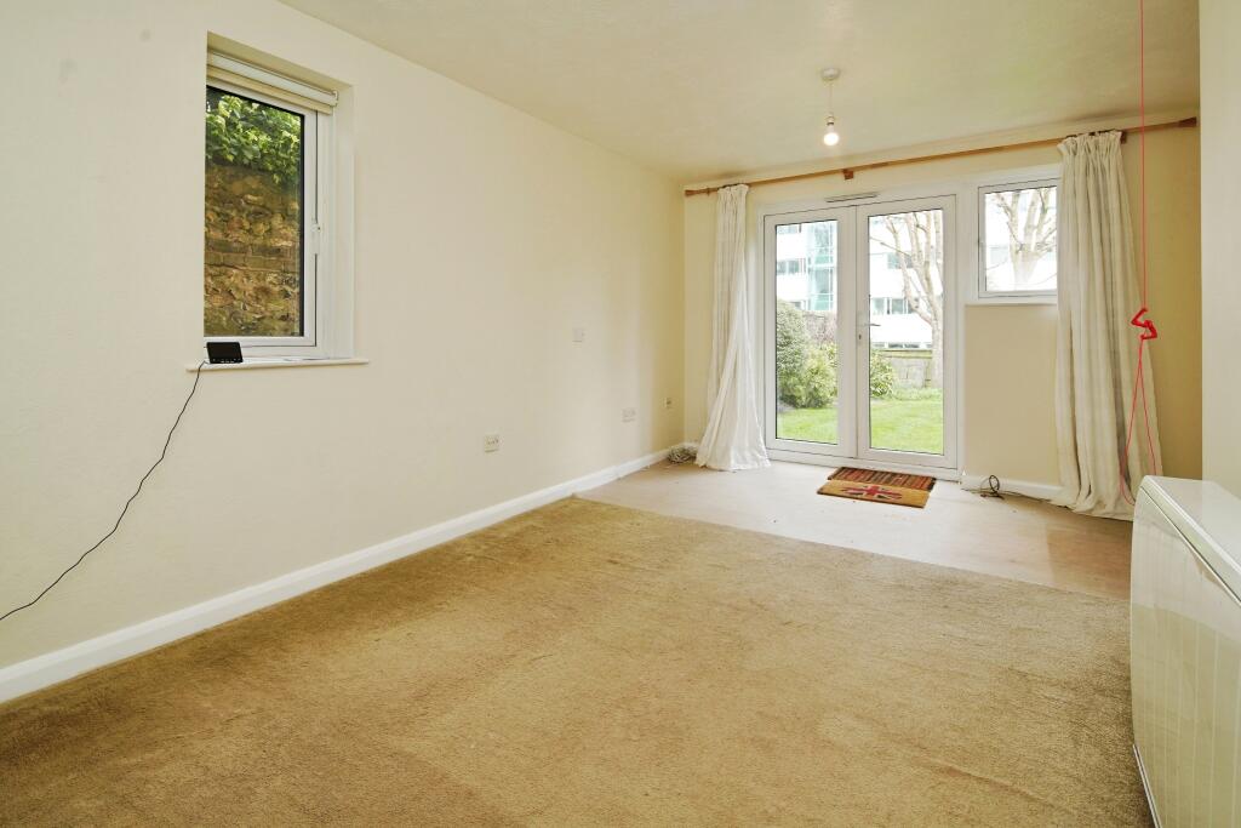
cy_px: 414
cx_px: 620
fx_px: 586
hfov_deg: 93.3
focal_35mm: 17
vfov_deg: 70.5
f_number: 9
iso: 640
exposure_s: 1/80
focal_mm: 17
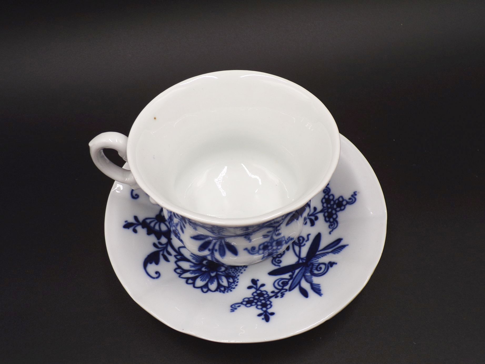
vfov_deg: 44.2
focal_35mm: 32
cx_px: 242
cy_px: 182
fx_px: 448
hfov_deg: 56.8
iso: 80
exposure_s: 1/60
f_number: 3.2
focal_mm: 5.8
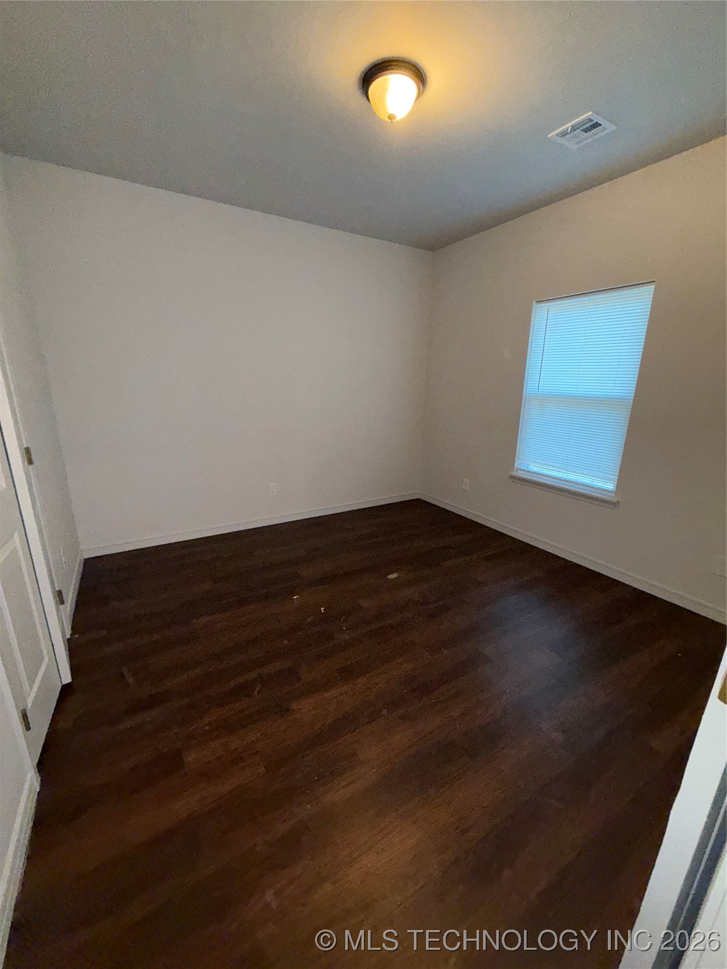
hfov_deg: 85.7
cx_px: 364
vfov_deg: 102.1
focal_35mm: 14
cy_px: 484
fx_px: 392
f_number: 2.2
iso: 400
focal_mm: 2.22
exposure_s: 1/60
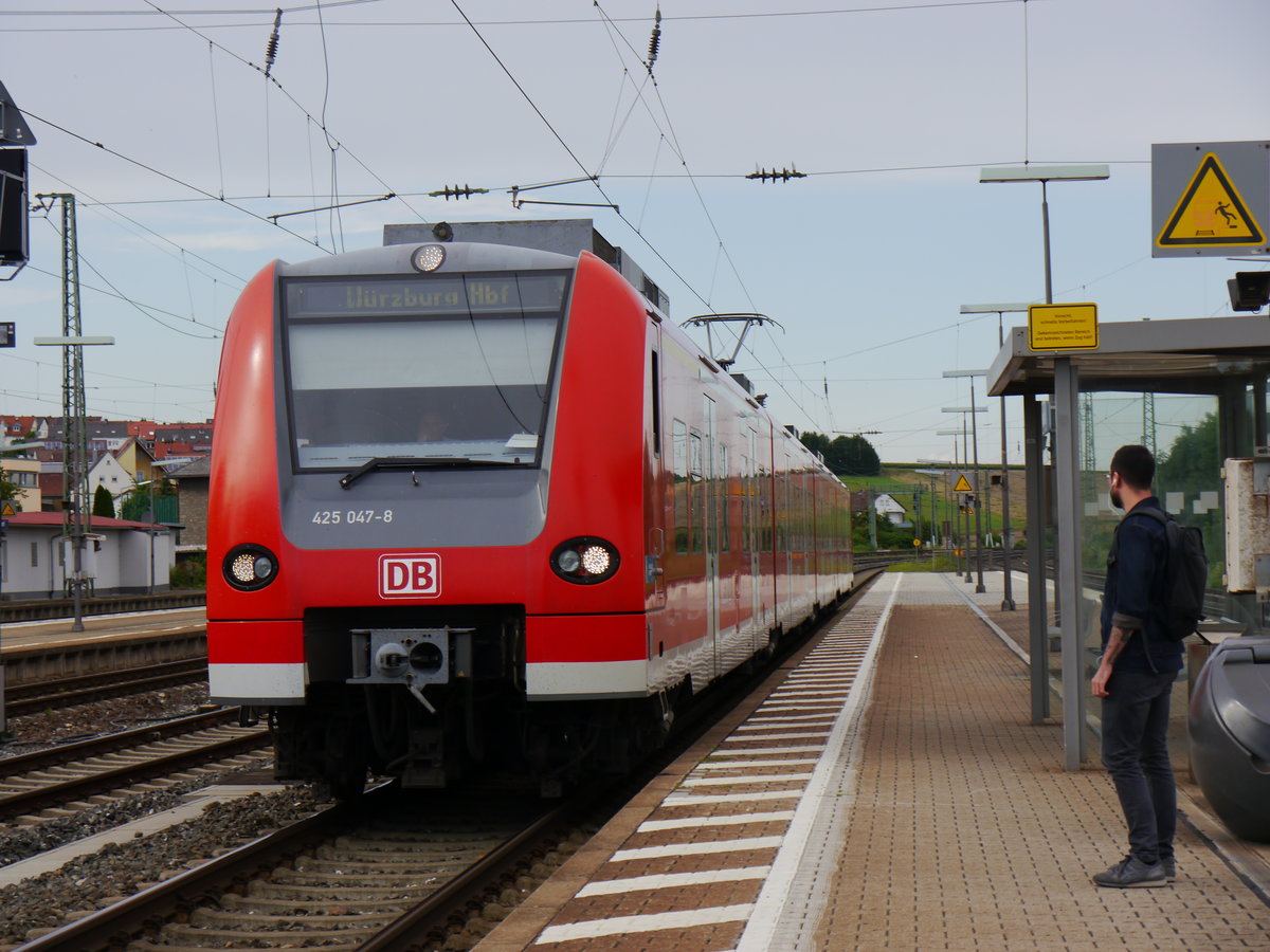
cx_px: 635
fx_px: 3082
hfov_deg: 23.3
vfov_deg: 17.6
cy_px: 476
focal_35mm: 84
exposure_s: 1/250
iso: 160
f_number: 7.1
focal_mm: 42
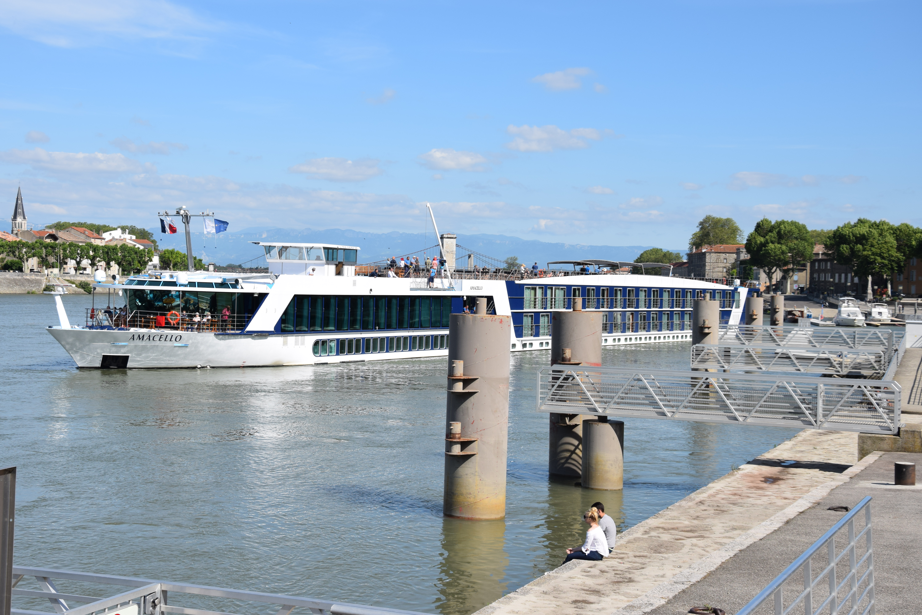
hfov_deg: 35.1
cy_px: 308
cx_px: 461
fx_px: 1460
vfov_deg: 23.8
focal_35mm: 57
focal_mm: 38
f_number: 10
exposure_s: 1/400
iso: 200
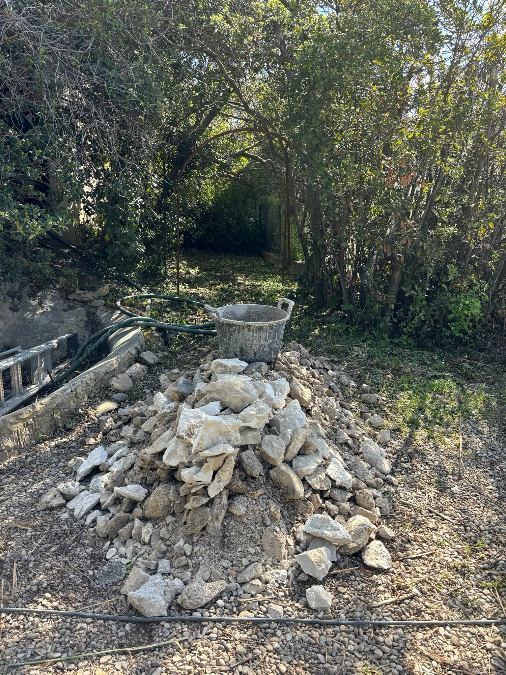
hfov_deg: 53.1
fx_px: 507
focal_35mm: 26
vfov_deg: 67.3
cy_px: 338
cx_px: 253
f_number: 1.6
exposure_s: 1/675
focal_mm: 5.96
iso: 50
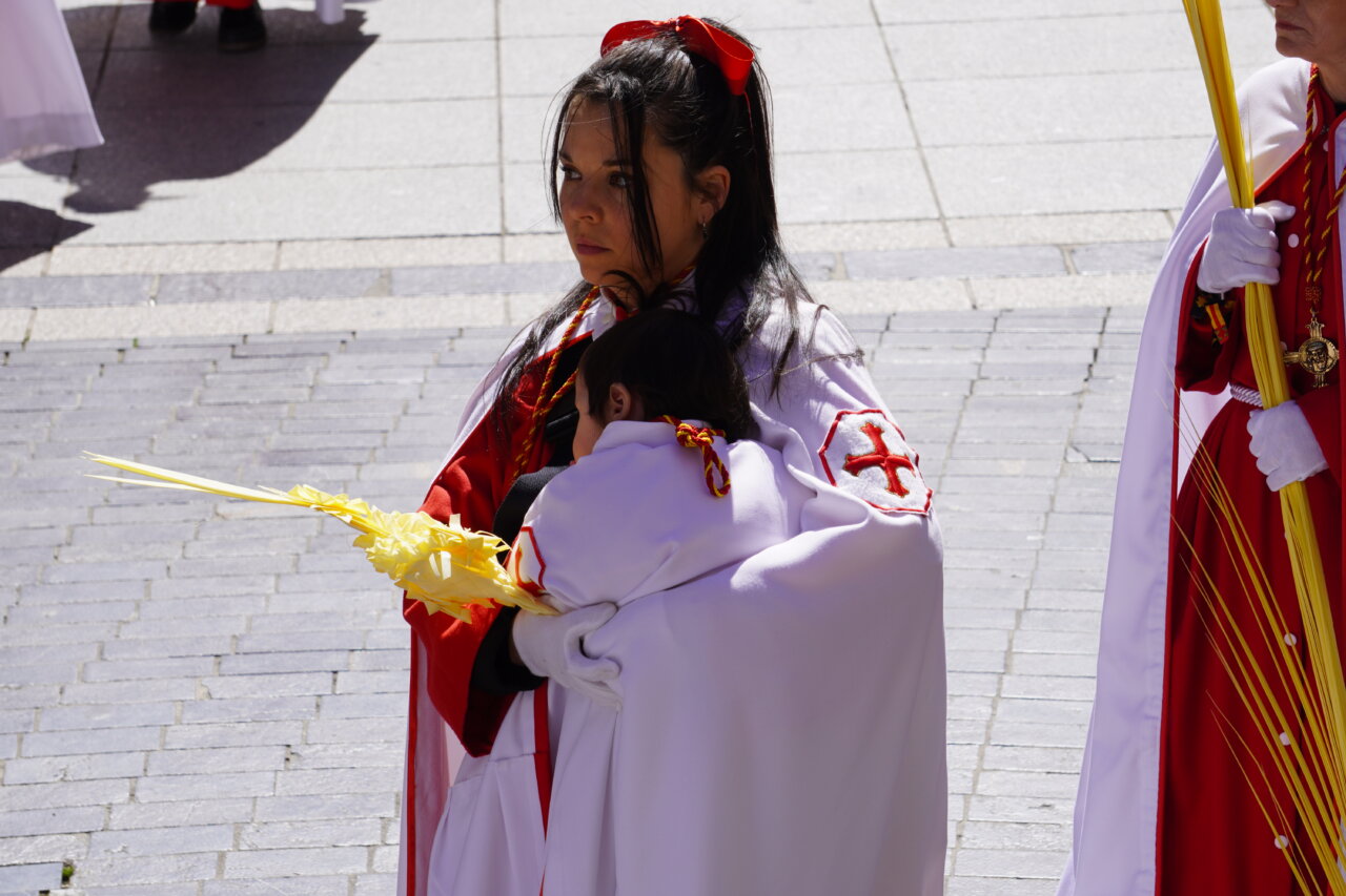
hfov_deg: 14.7
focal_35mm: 140
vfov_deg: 9.8
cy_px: 448
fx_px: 5215
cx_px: 673
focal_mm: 93
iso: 100
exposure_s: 1/250
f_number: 9
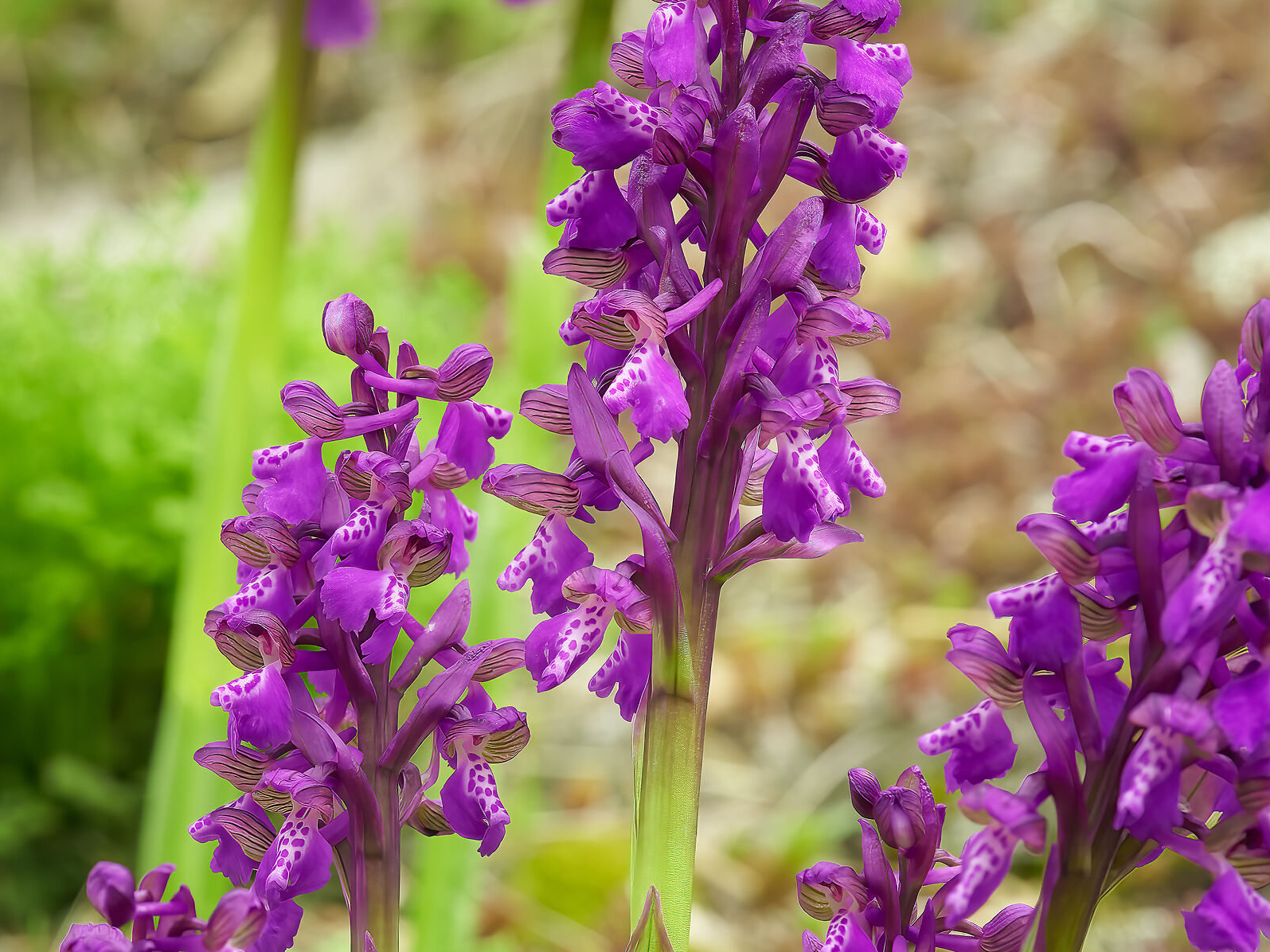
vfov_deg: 9.8
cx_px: 637
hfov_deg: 13.0
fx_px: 5576
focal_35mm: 152
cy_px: 505
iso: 200
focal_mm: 105
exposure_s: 1/15
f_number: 18
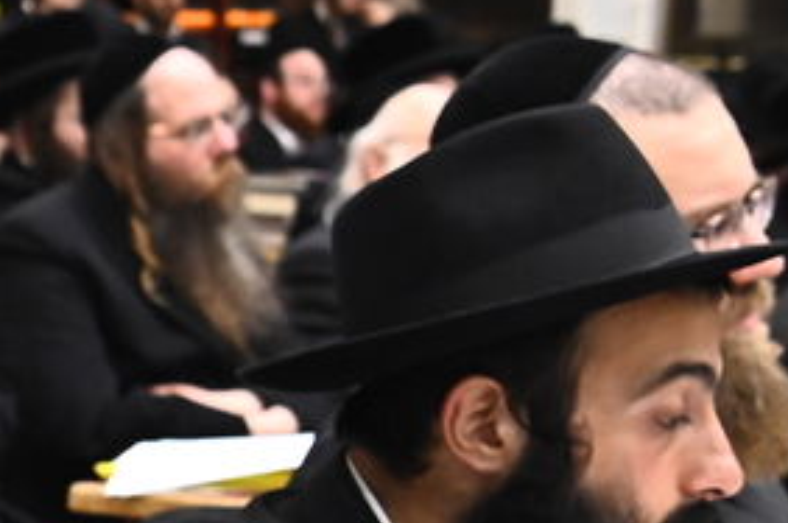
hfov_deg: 10.8
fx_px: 3911
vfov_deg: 7.6
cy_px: 551
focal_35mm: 179
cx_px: -595
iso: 2500
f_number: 5
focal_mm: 36
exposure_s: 1/200
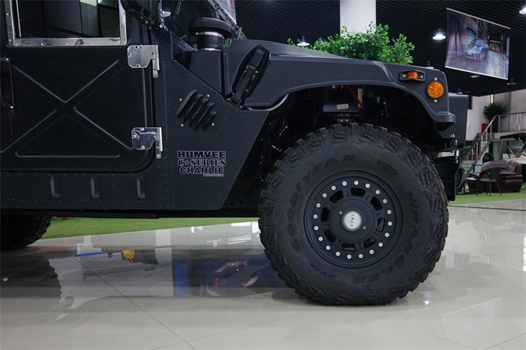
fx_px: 350
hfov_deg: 73.8
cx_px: 263
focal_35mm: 24
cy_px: 175
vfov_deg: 53.1
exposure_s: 1/60
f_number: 4
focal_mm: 24
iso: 800
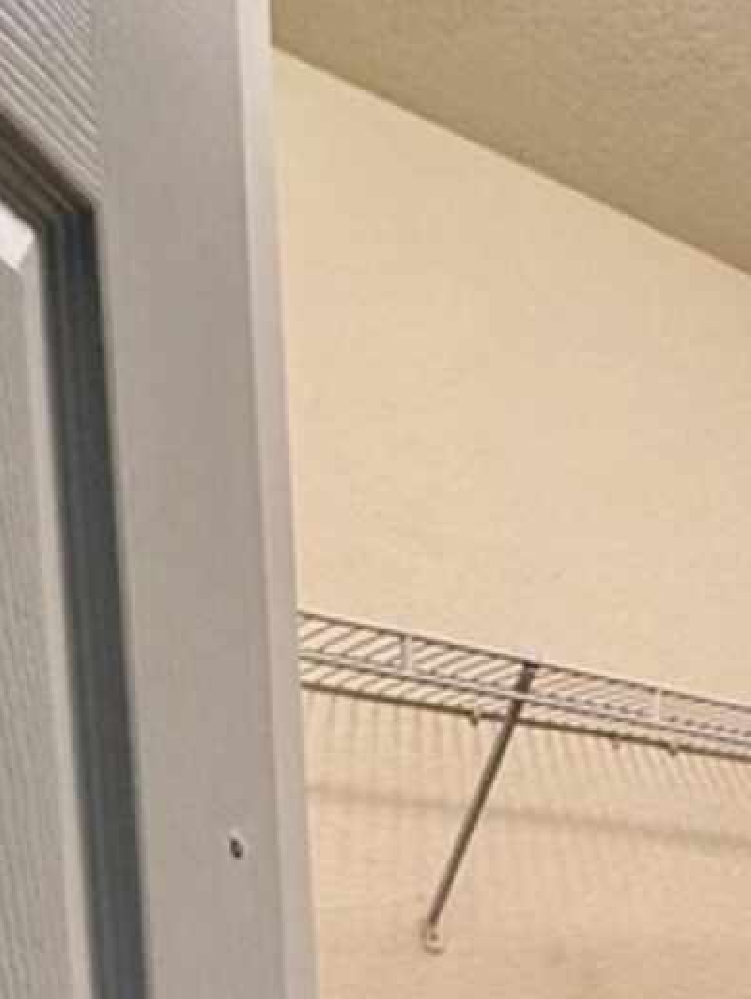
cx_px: 905
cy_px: 1178
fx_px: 1329
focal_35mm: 46
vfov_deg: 33.9
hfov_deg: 27.6
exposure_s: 1/60
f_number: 2.2
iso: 200
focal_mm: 2.22
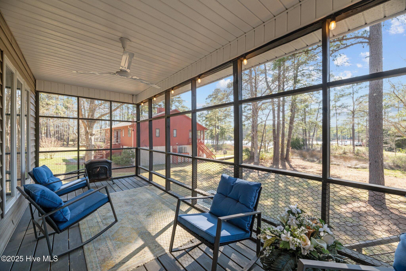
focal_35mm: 14
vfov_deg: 81.2
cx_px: 203
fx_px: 158
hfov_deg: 104.3
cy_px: 136
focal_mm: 14
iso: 500
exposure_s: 1/100
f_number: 9
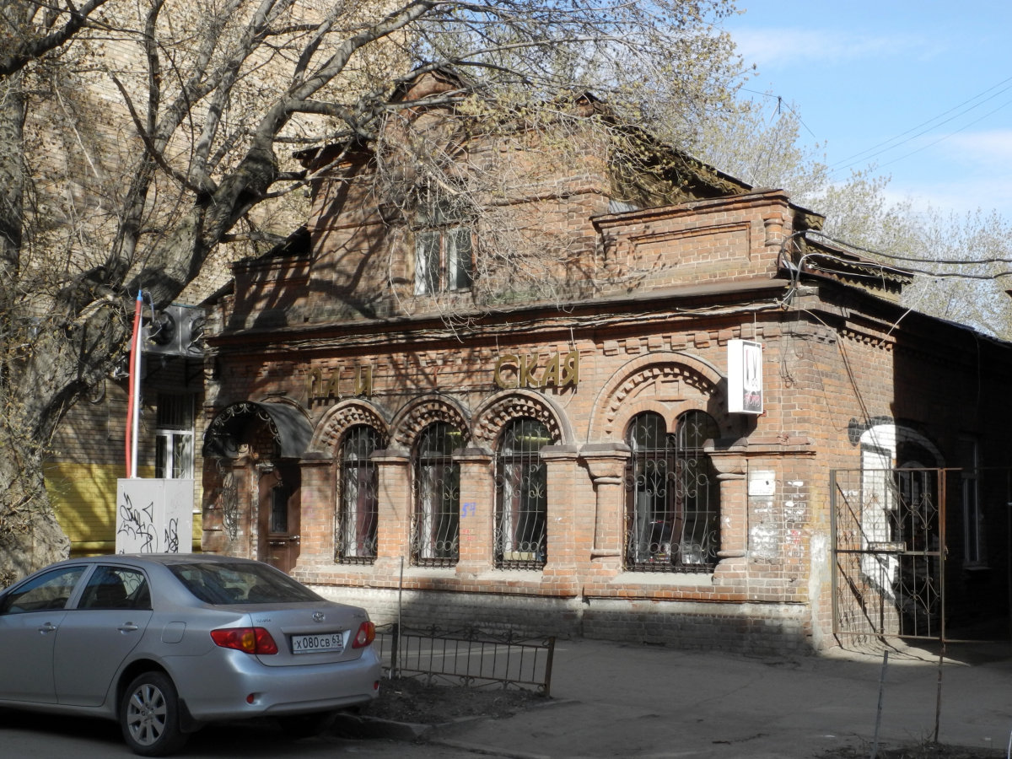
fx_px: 1316
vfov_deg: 32.2
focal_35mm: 45
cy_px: 380
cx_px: 506
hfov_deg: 42.1
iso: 200
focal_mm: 9.7
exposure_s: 1/250
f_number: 8
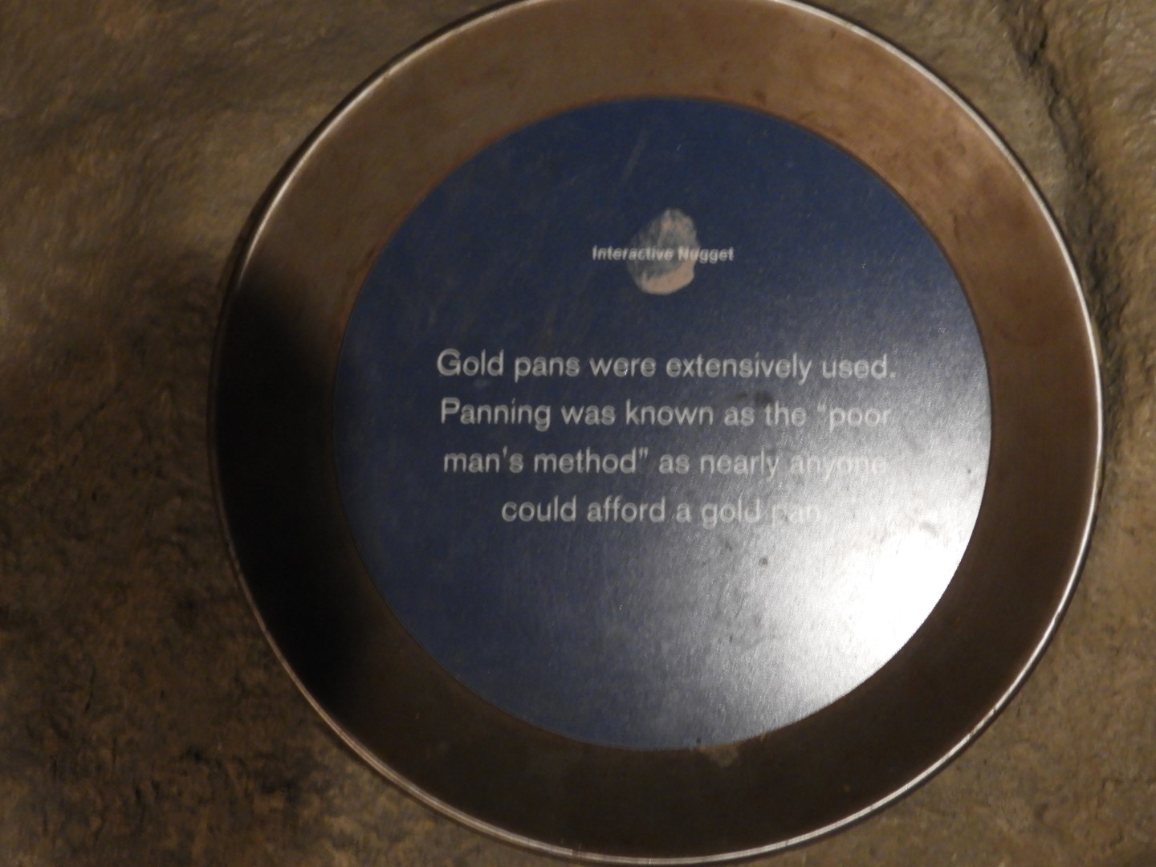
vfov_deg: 24.4
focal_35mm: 60
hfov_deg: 32.2
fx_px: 2004
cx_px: 578
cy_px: 434
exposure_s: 1/8
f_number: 4.2
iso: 640
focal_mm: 10.7
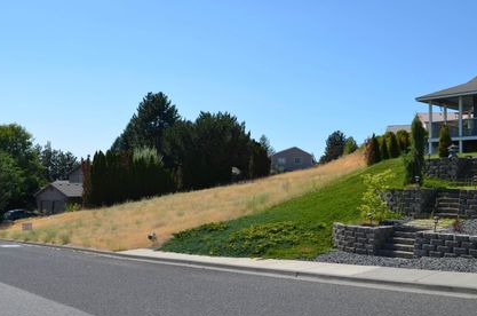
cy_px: 180
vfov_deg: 36.6
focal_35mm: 36
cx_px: 222
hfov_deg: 53.2
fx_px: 476
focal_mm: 20
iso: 100
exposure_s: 1/250
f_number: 8
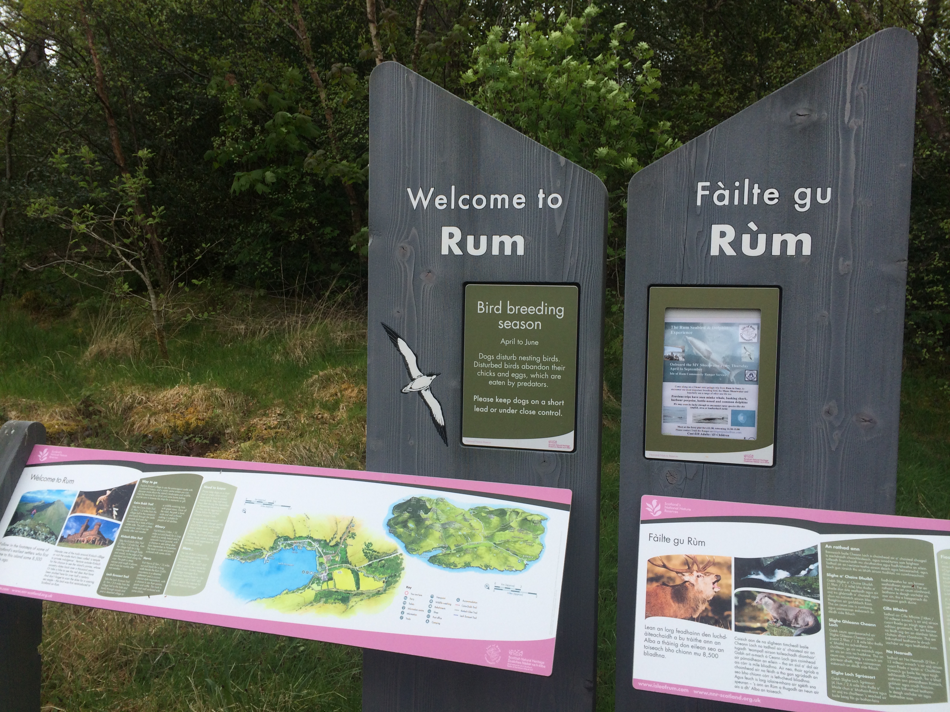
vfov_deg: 46.8
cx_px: 475
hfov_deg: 60.0
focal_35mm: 30
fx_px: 823
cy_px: 356
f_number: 2.2
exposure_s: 1/1282
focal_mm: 4.12
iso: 32
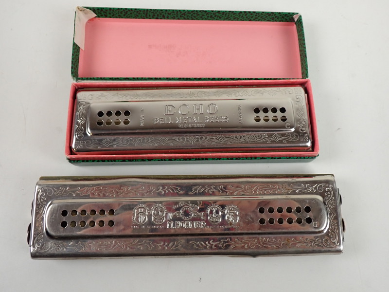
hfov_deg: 60.0
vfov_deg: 46.8
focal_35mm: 30
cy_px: 146
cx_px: 194
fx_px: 337
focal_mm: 5.4
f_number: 2.3
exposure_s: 1/80
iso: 200
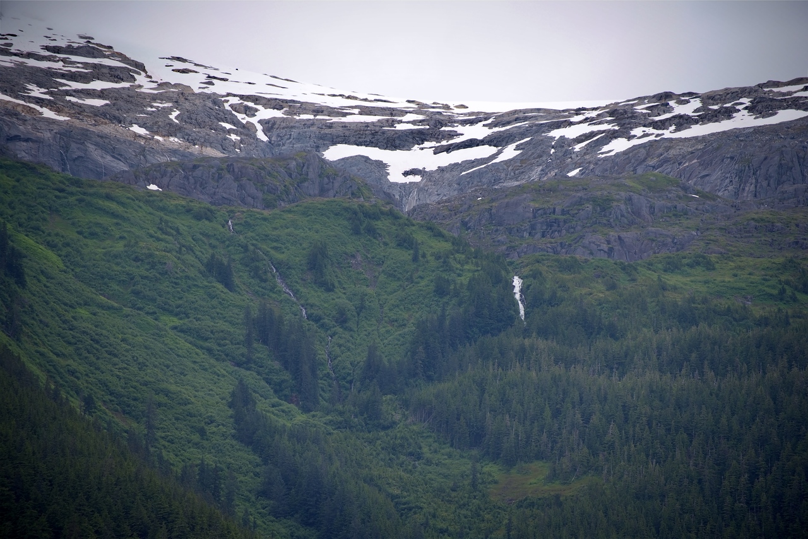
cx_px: 404
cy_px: 270
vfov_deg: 7.0
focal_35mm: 195
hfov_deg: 10.5
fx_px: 4377
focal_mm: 195
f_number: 5.3
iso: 140
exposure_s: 1/400
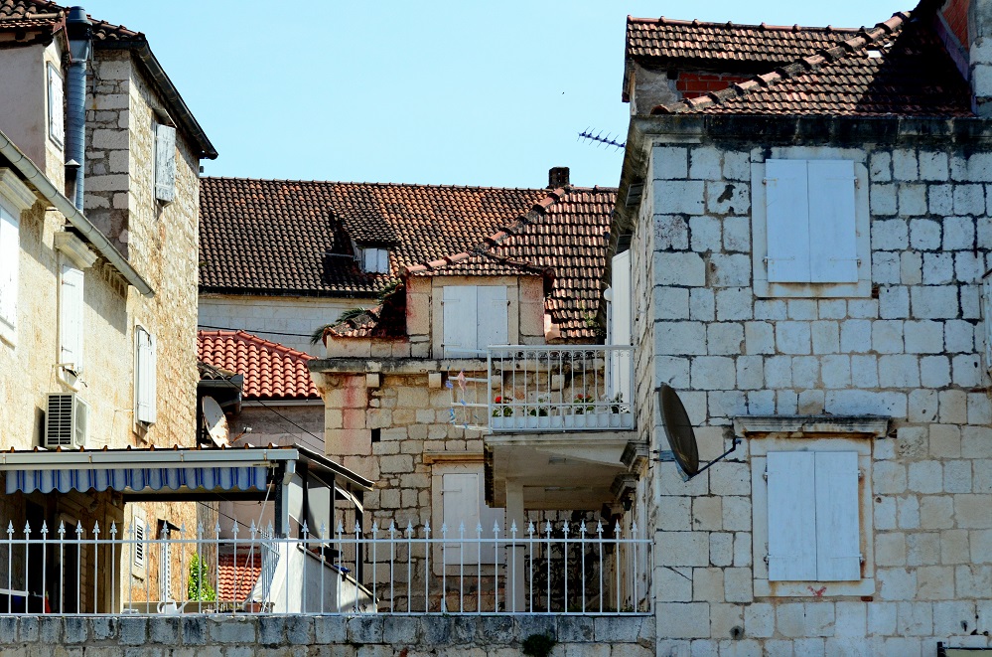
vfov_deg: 13.0
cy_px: 328
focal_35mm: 105
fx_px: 2886
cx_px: 496
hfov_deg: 19.5
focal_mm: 70
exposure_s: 1/8000
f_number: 4.5
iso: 1000
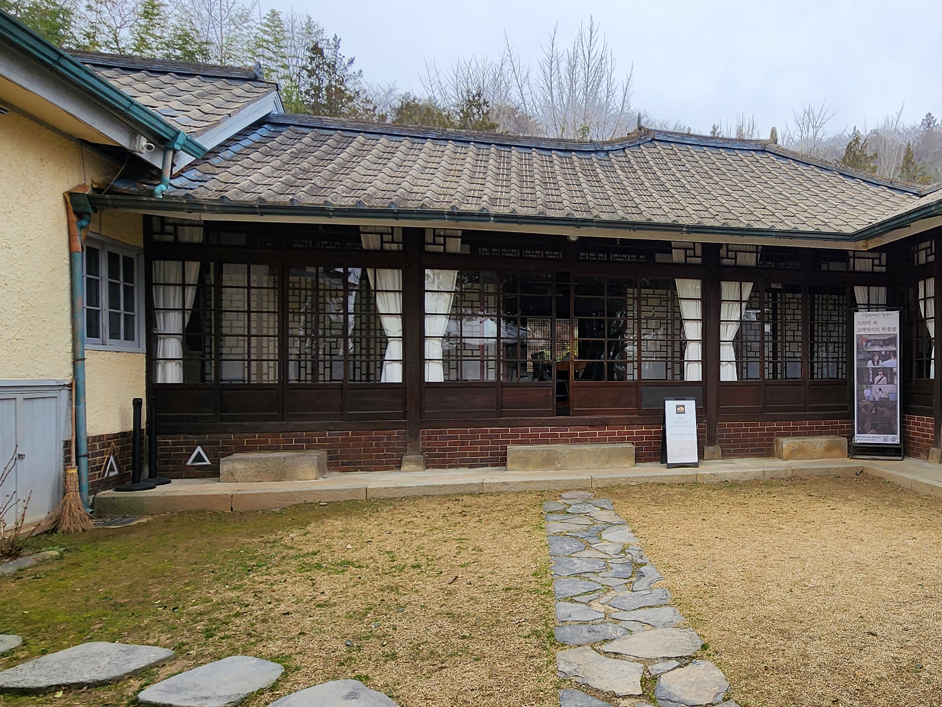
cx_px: 728
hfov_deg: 68.2
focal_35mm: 23
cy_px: 396
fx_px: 626
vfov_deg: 58.7
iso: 50
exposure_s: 1/403
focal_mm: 2.2
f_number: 2.2
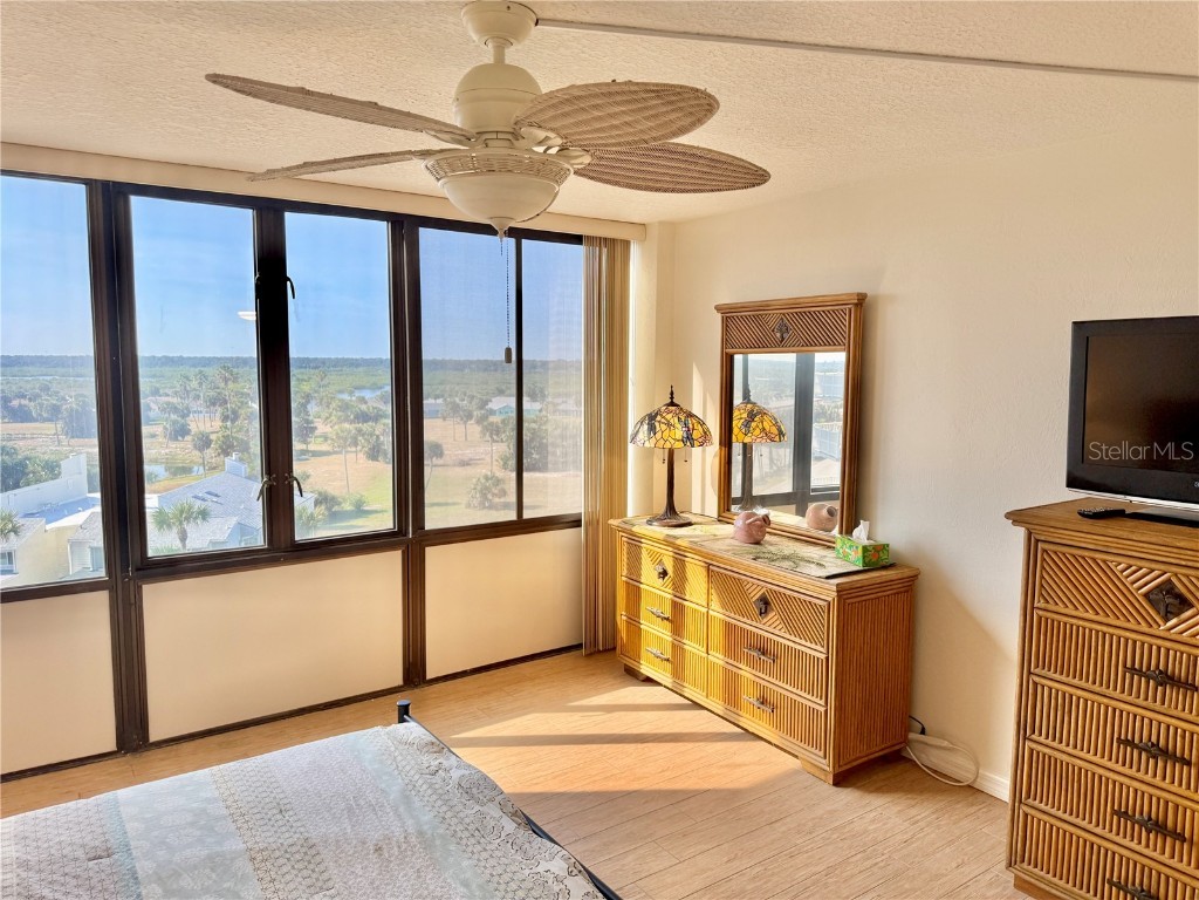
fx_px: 831
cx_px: 600
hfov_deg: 71.6
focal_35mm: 24
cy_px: 450
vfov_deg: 56.8
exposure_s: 1/132
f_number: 1.78
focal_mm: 6.76
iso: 80
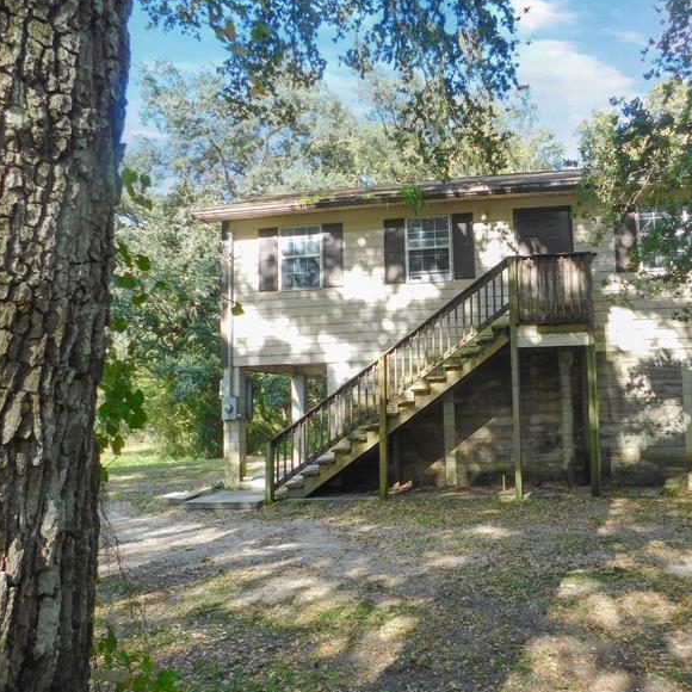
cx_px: 434
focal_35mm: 28
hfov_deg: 56.6
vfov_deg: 57.3
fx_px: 633
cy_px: 342
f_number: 3
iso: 125
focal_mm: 4
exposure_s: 1/200
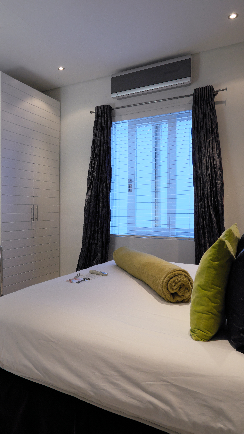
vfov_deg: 69.9
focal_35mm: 27
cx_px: 76
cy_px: 218
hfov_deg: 42.2
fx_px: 311
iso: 800
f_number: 10
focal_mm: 11
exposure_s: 1/14
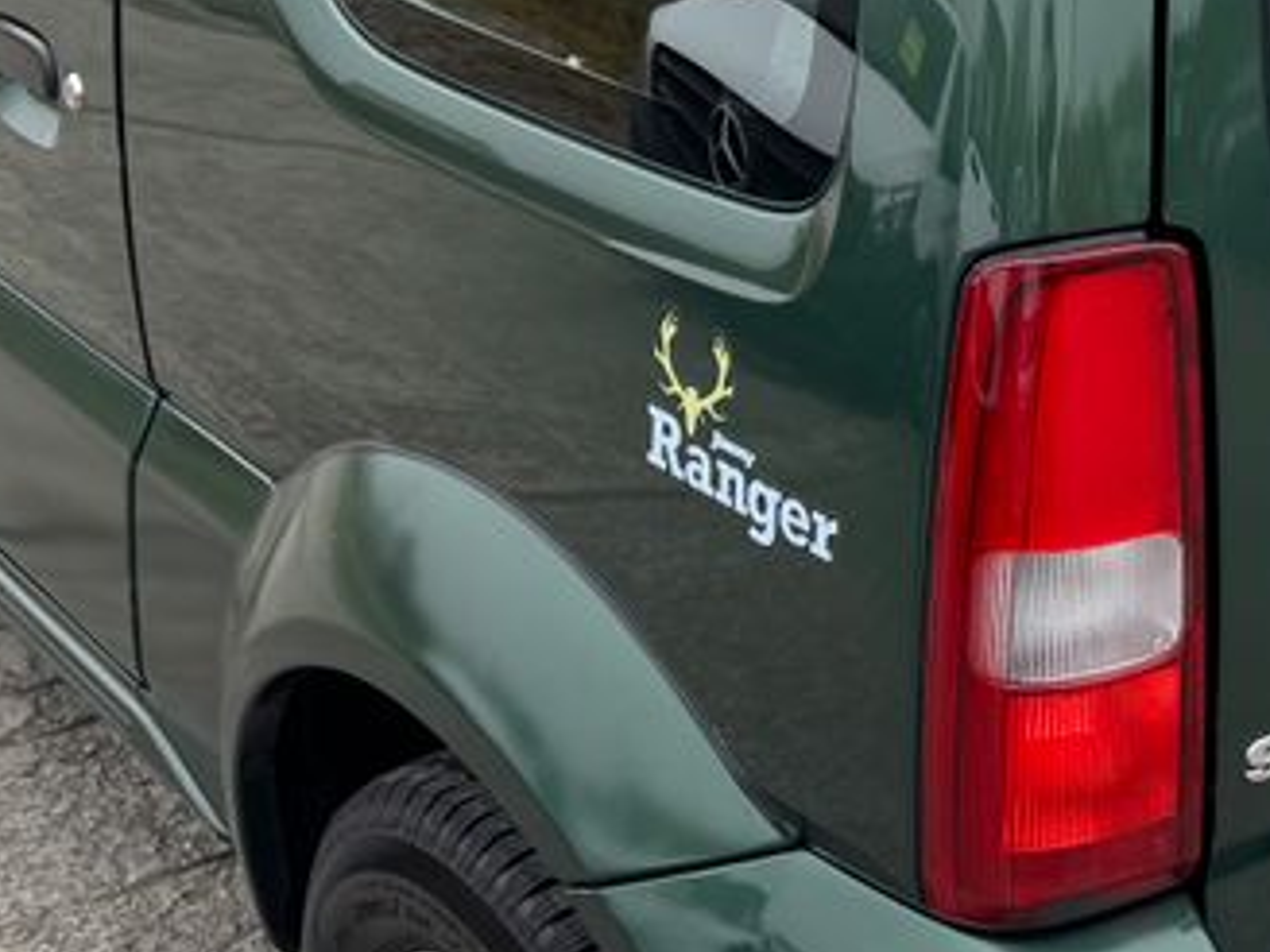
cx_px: 1018
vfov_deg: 19.6
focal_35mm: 75
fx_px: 2752
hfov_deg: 25.5
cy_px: 352
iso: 80
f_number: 1.78
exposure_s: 1/588
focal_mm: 6.76
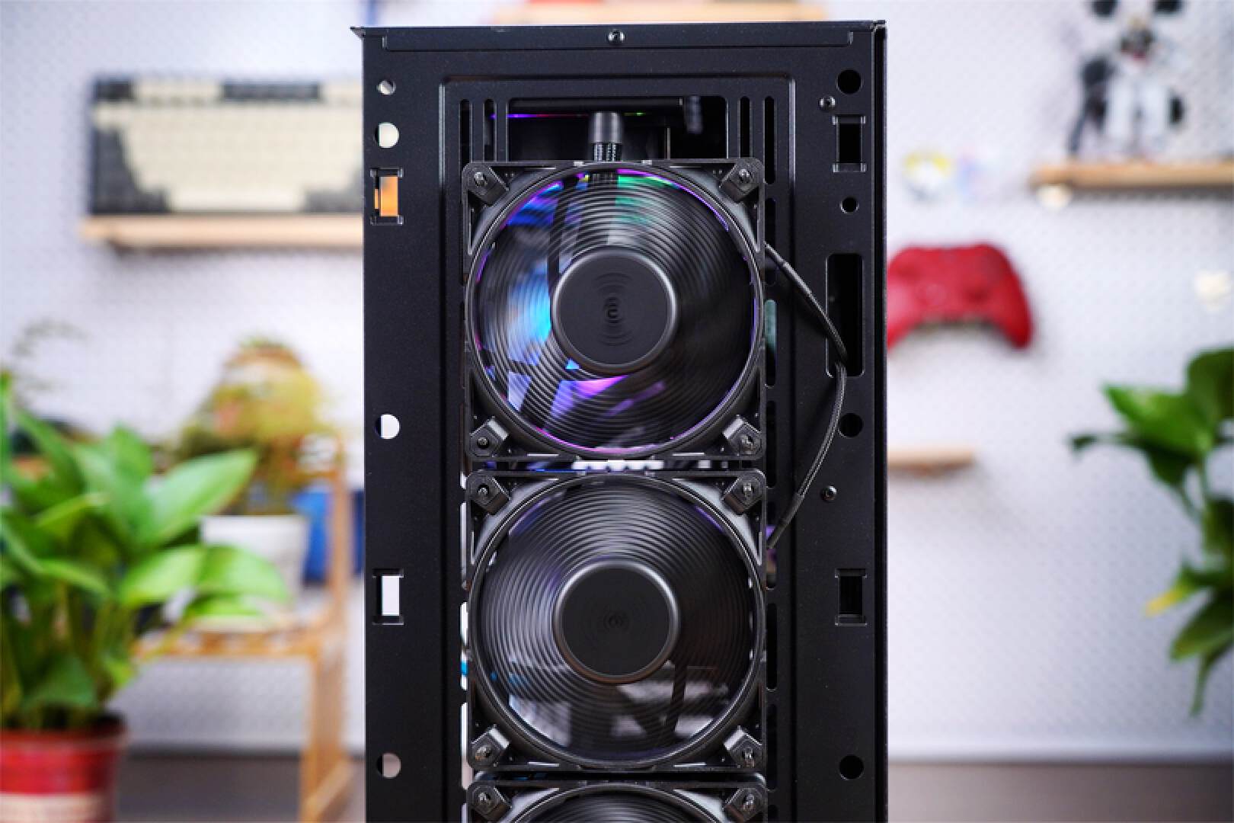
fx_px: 2159
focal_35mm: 63
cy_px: 412
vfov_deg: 21.6
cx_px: 617
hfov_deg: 31.9
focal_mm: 63
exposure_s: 1/100
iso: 640
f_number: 4
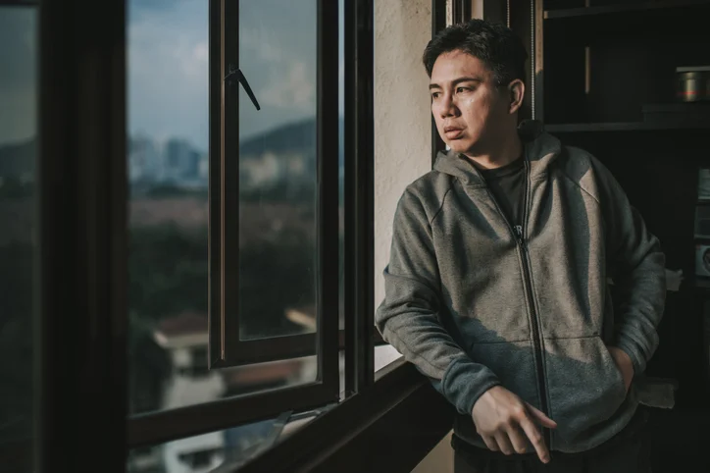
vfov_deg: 37.8
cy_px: 236
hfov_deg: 54.5
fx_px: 690
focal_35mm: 35
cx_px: 355
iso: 500
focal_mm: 35
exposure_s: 1/2500
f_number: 1.4
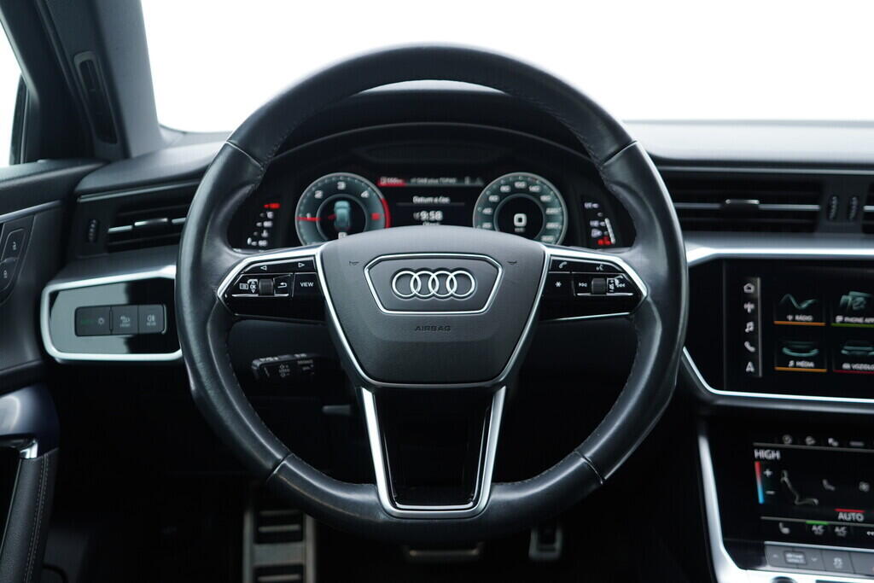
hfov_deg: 53.1
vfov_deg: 36.9
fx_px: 874
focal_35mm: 36
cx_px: 437
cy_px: 292
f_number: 2.8
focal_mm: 24
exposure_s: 1/40
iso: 250
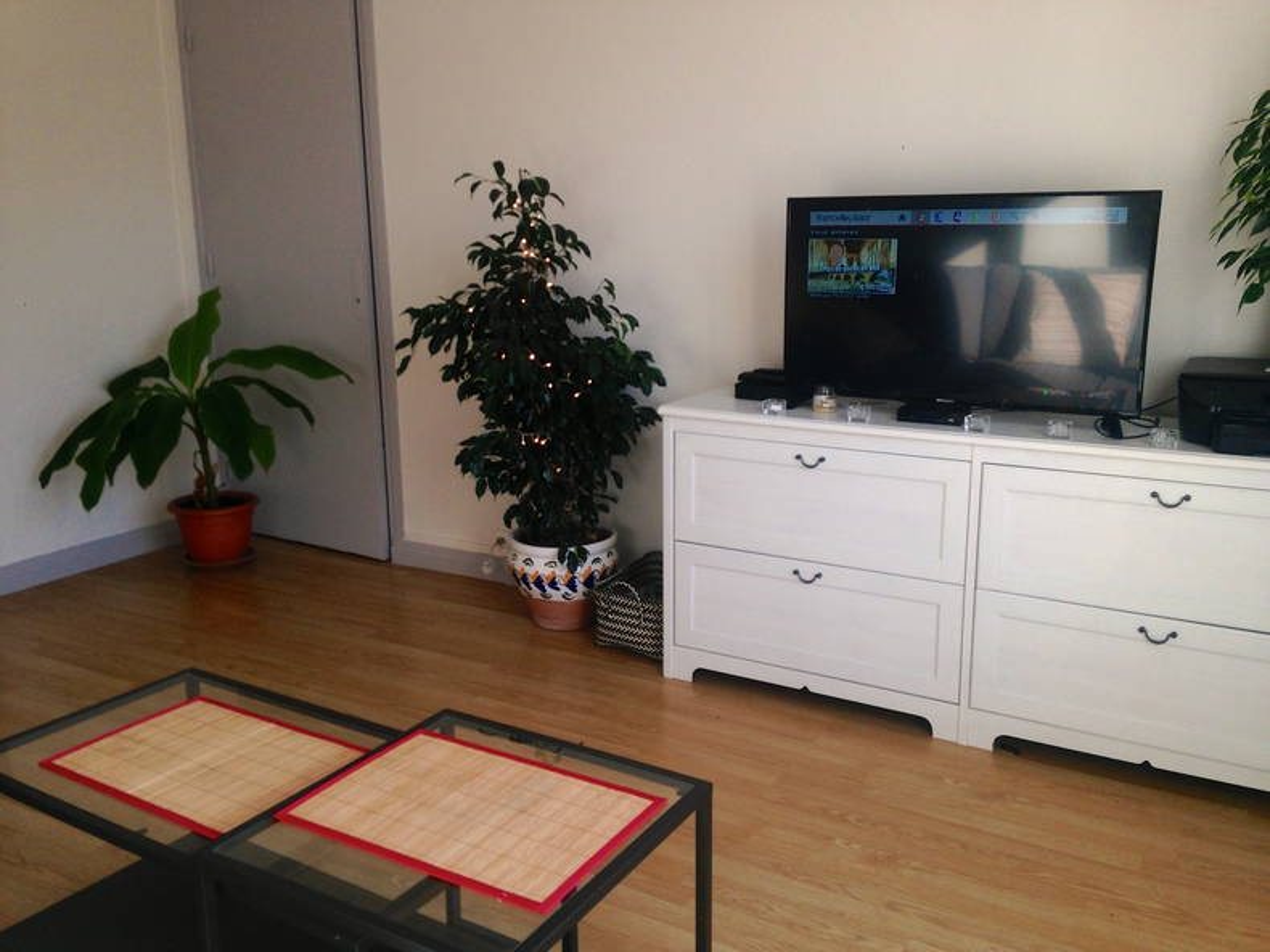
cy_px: 476
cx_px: 635
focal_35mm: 33
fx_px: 1210
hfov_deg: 55.4
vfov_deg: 42.9
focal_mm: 4.12
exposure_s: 1/186
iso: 50
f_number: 2.4
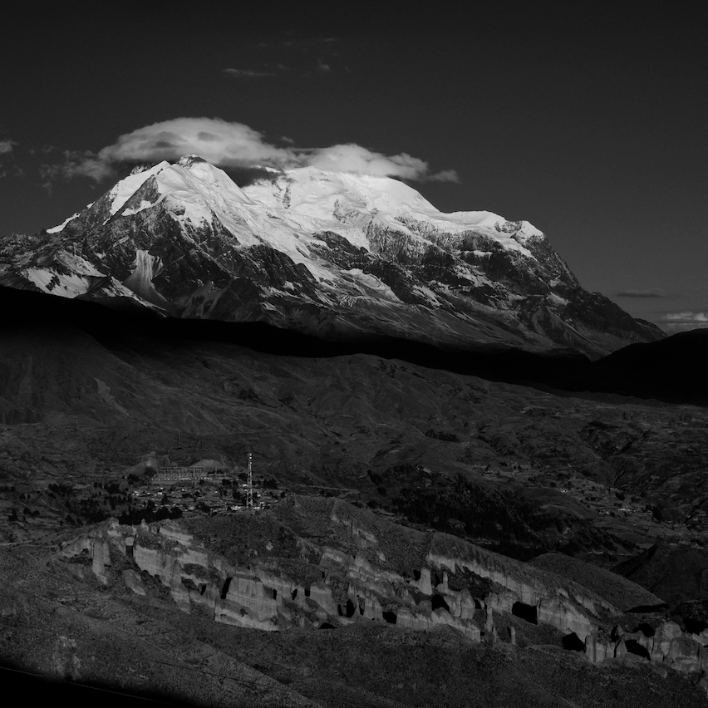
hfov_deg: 16.4
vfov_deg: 16.4
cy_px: 354
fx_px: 2453
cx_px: 435
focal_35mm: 106
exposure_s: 1/640
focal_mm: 55
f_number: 9
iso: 200
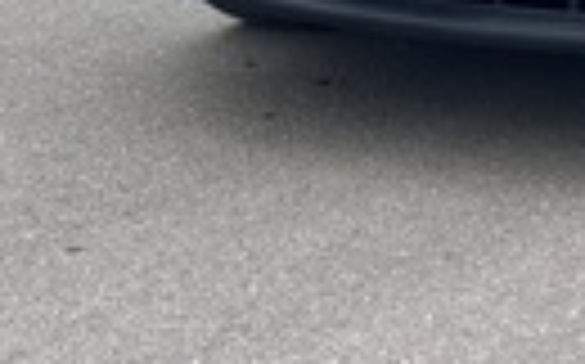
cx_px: 806
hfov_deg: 12.3
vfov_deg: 7.7
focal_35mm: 164
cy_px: -308
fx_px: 2612
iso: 64
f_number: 1.78
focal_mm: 6.86
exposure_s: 1/651
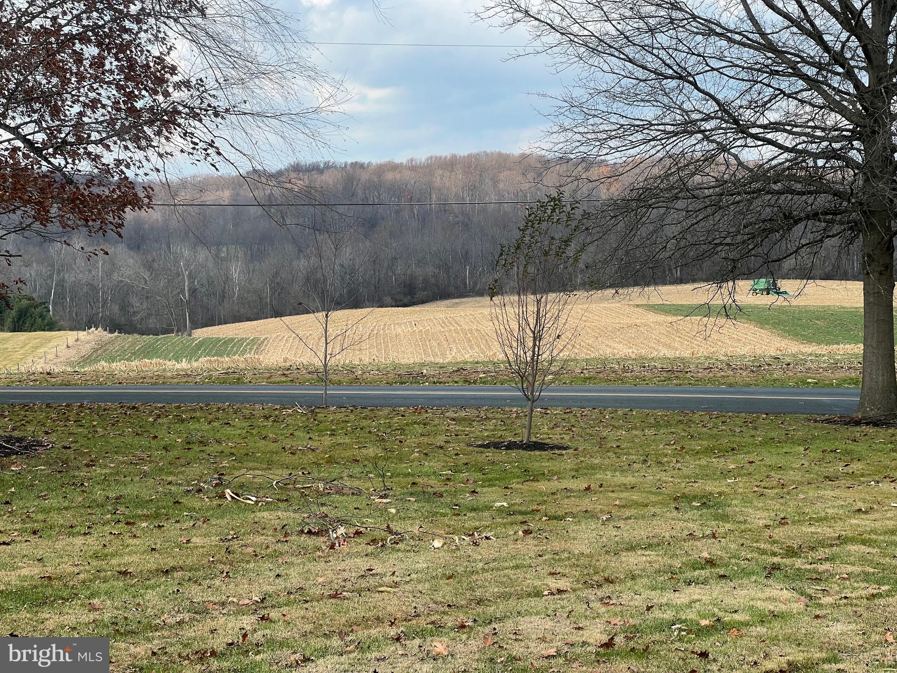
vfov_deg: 19.1
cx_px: 448
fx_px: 1995
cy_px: 336
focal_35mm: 77
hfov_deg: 25.3
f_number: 2.8
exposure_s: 1/173
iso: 32
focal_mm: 9
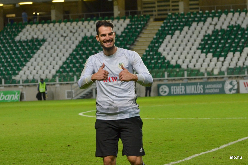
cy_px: 82
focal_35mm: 153
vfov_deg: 8.9
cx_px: 124
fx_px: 1052
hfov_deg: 13.4
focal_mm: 102
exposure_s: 1/400
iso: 1600
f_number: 5.6
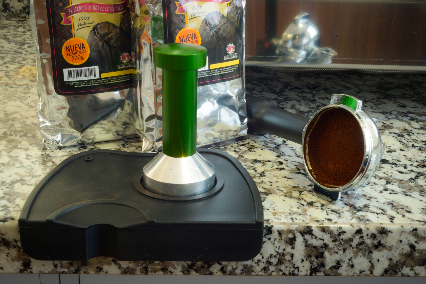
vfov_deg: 27.0
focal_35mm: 50
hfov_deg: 39.6
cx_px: 213
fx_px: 592
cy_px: 142
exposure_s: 8
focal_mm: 50
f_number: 22
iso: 100
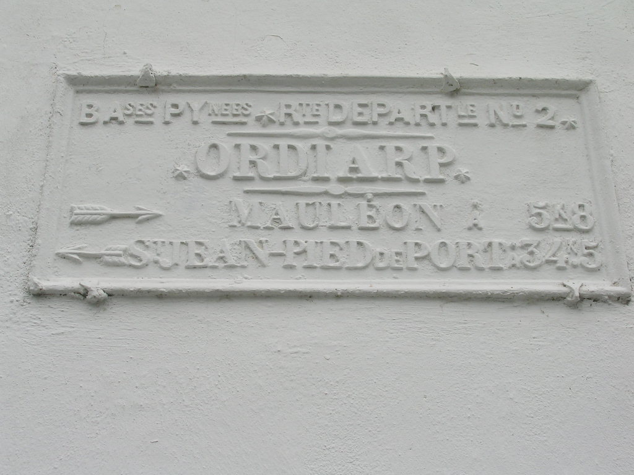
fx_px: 1190
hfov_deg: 29.8
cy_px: 238
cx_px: 317
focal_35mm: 65
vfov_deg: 22.6
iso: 50
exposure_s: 1/178
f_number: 5.9
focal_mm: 9.9
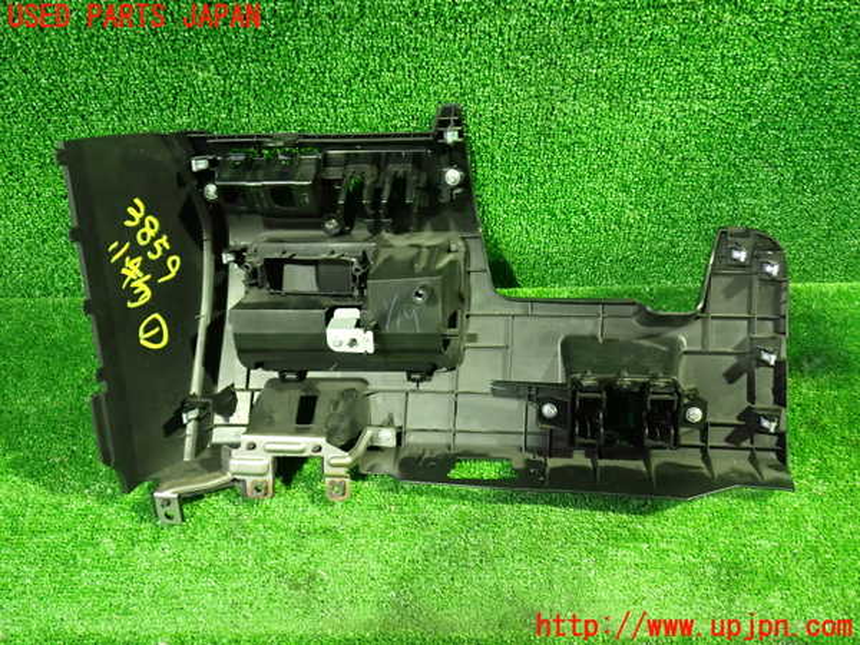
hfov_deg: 60.0
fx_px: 745
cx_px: 430
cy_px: 322
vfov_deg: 46.8
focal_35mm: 30
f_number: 2.3
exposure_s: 1/15
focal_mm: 5.4
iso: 800
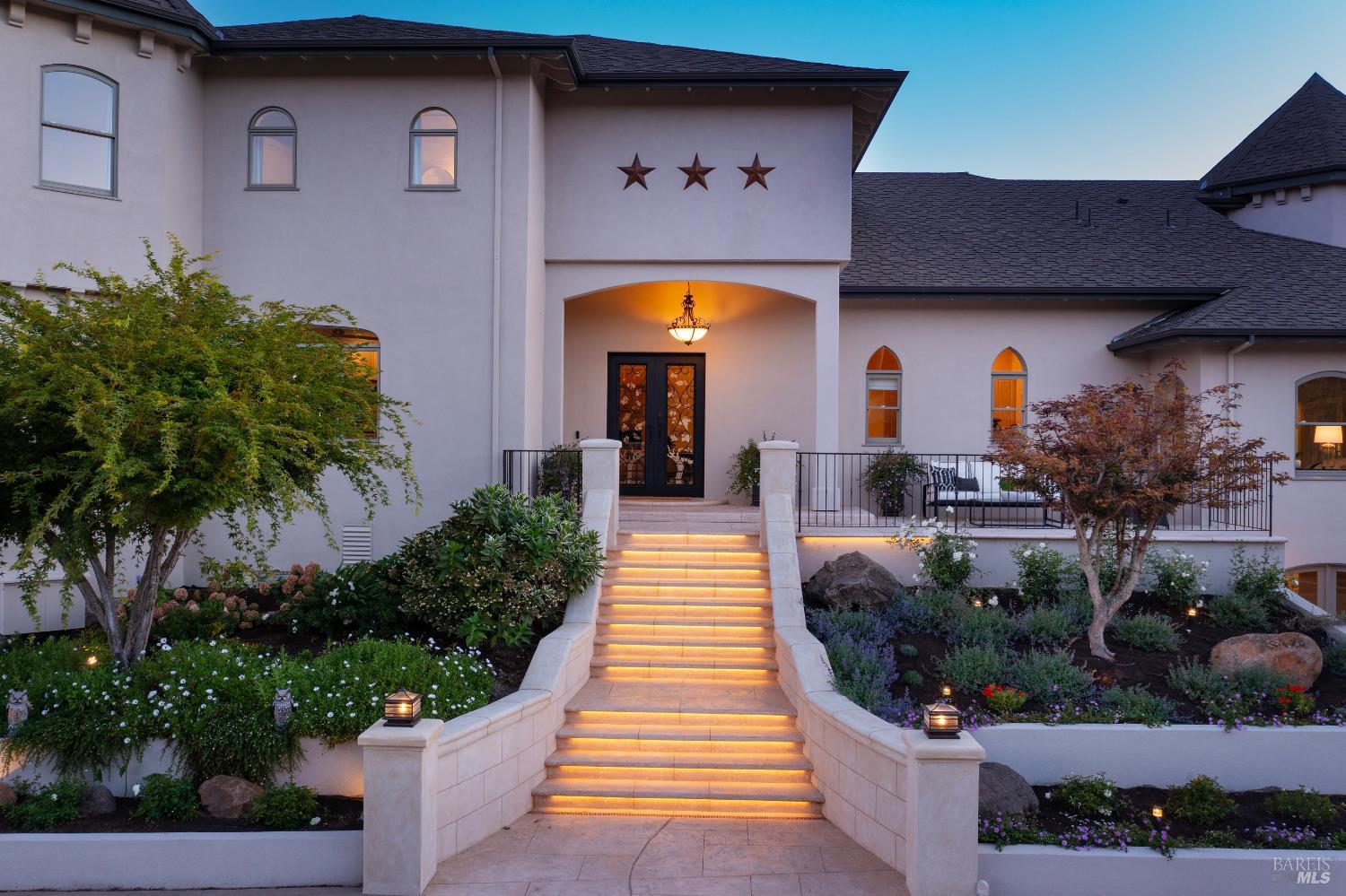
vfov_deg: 46.4
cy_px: 448
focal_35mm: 28
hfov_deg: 65.5
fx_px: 1046
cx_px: 673
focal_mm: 10.26
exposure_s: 1/5
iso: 100
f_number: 5
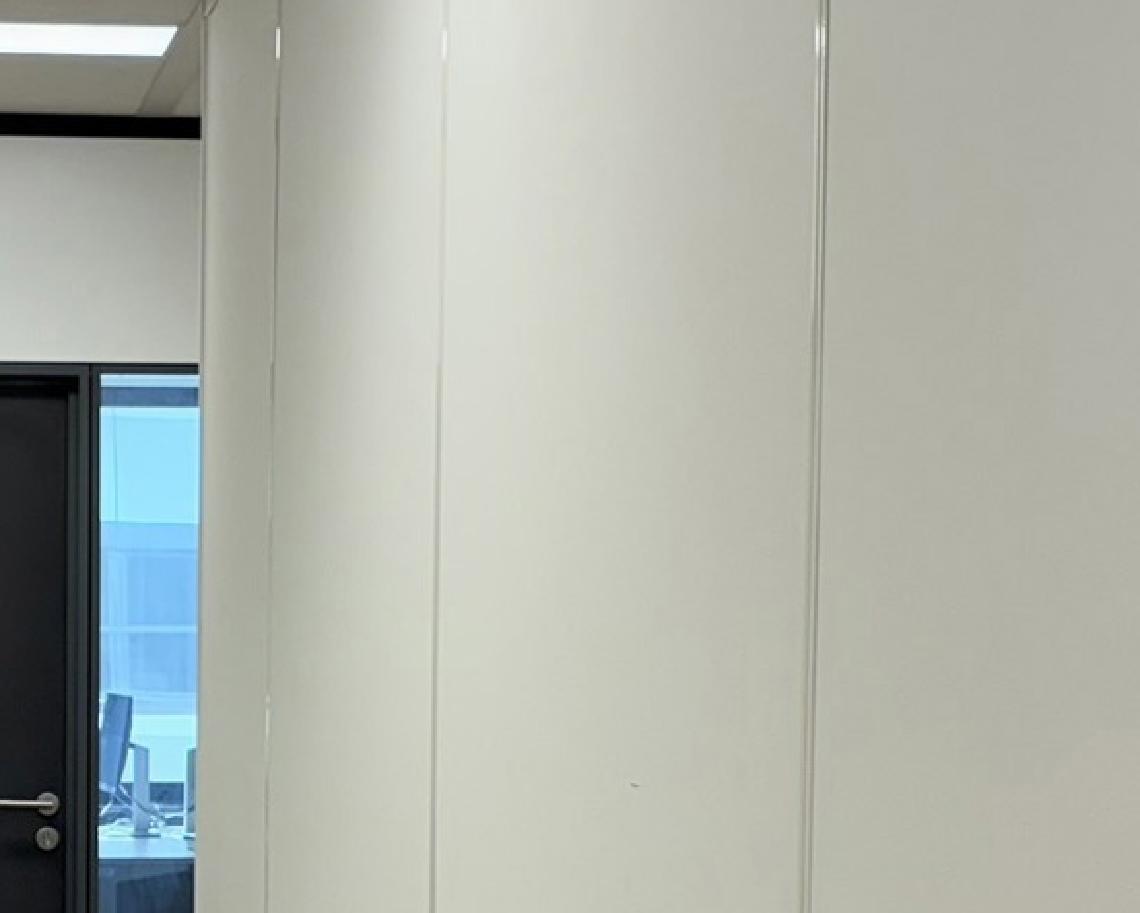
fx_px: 2801
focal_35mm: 83
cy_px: 793
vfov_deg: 18.3
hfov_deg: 22.3
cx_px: 72
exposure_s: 1/100
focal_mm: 5.96
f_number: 1.6
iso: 50
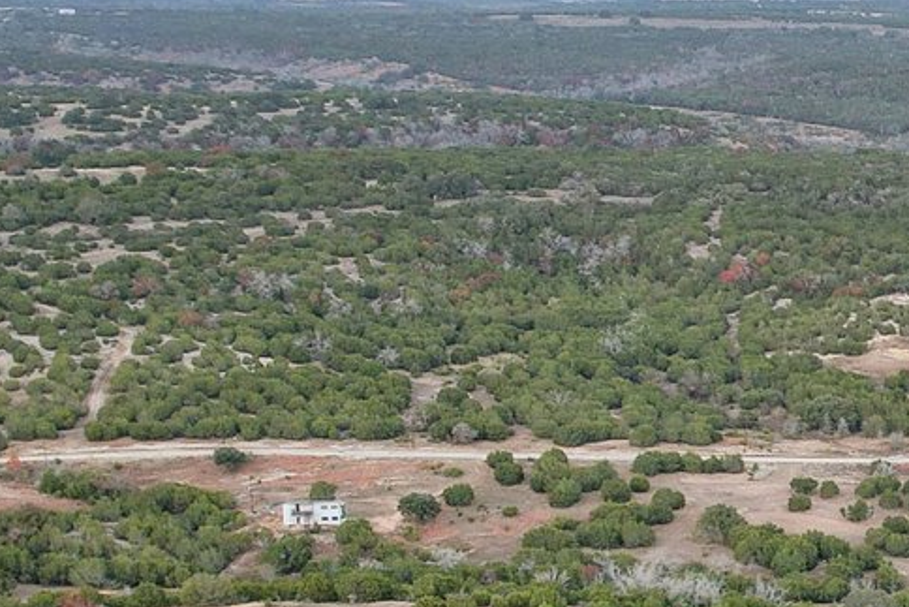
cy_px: 555
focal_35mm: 93
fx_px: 2349
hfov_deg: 20.6
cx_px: 1072
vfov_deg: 14.6
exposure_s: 1/80
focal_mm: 8.4
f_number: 2.8
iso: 110
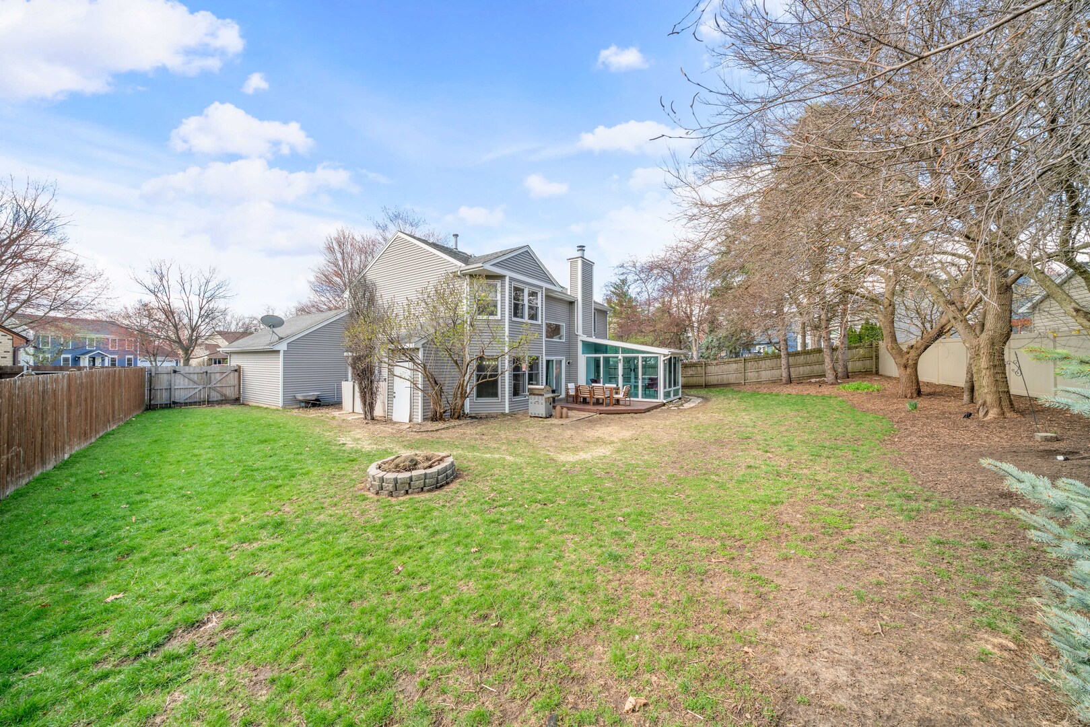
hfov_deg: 112.6
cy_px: 364
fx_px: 363
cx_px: 545
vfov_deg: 90.0
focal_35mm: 12
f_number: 10
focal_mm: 12
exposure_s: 1/40
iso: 160
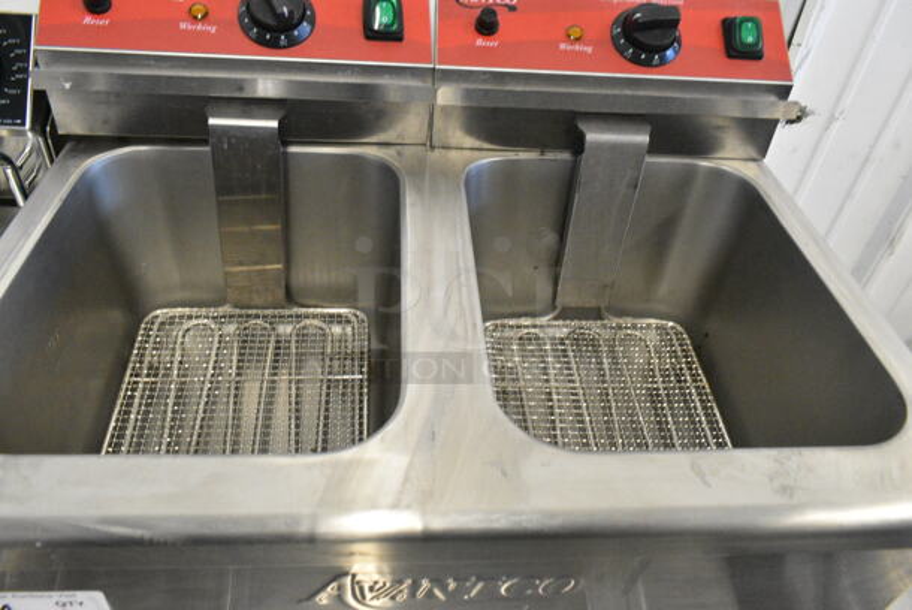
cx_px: 456
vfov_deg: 48.0
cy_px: 305
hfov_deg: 67.3
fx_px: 685
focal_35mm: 27
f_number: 9
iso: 6400
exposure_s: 1/200
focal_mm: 18
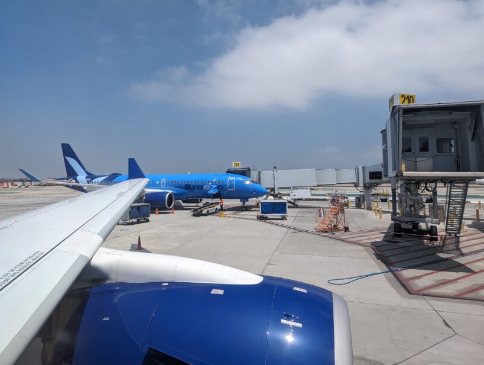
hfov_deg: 81.5
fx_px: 280
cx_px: 224
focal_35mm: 20
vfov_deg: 65.7
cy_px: 154
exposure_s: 1/3175
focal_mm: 2.35
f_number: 2.2
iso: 47
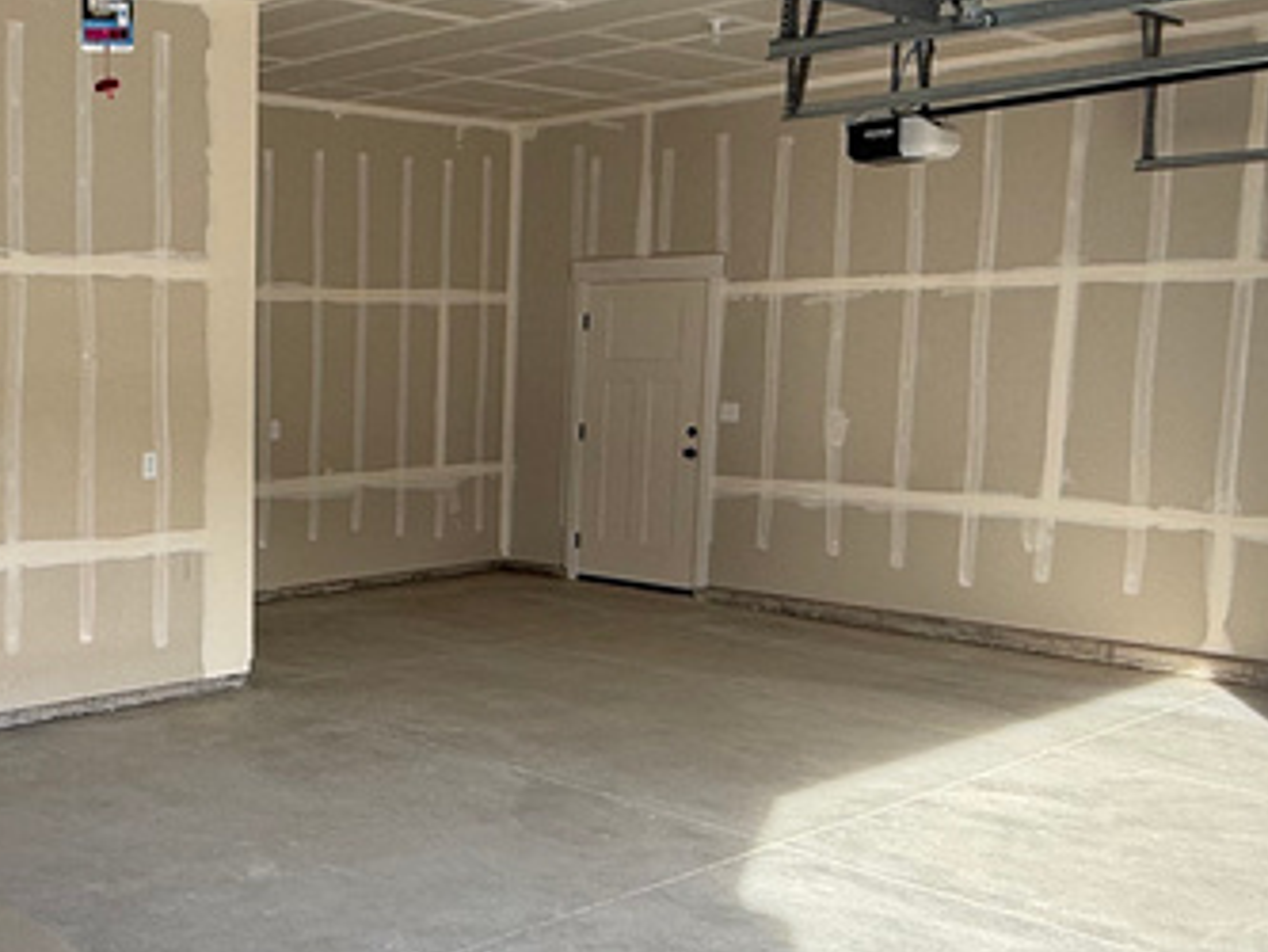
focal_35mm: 43
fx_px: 1576
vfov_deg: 33.6
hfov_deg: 40.1
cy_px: 541
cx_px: 91
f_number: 2.2
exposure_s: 1/162
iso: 50
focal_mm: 2.22
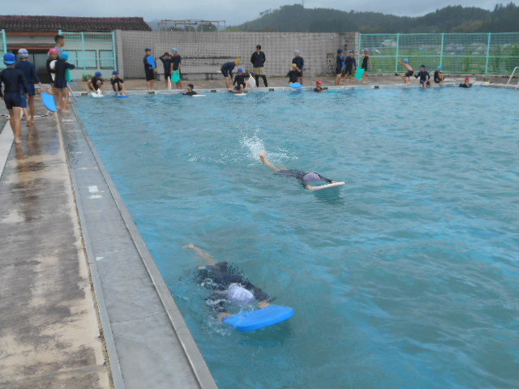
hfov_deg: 47.9
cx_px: 260
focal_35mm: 39
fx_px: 585
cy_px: 194
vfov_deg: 36.8
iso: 80
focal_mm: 6.7
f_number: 3.9
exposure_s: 1/800
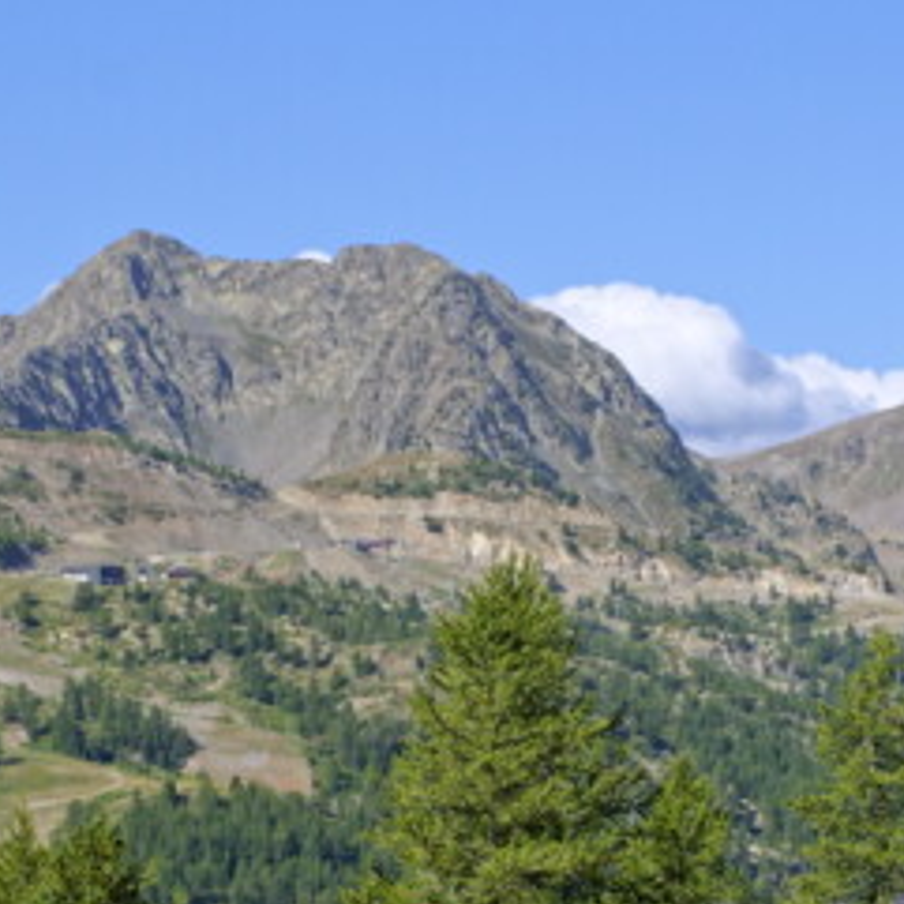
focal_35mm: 124
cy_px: 726
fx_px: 3664
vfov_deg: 14.0
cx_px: 458
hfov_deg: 14.1
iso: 400
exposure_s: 1/680
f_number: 10
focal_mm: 36.8
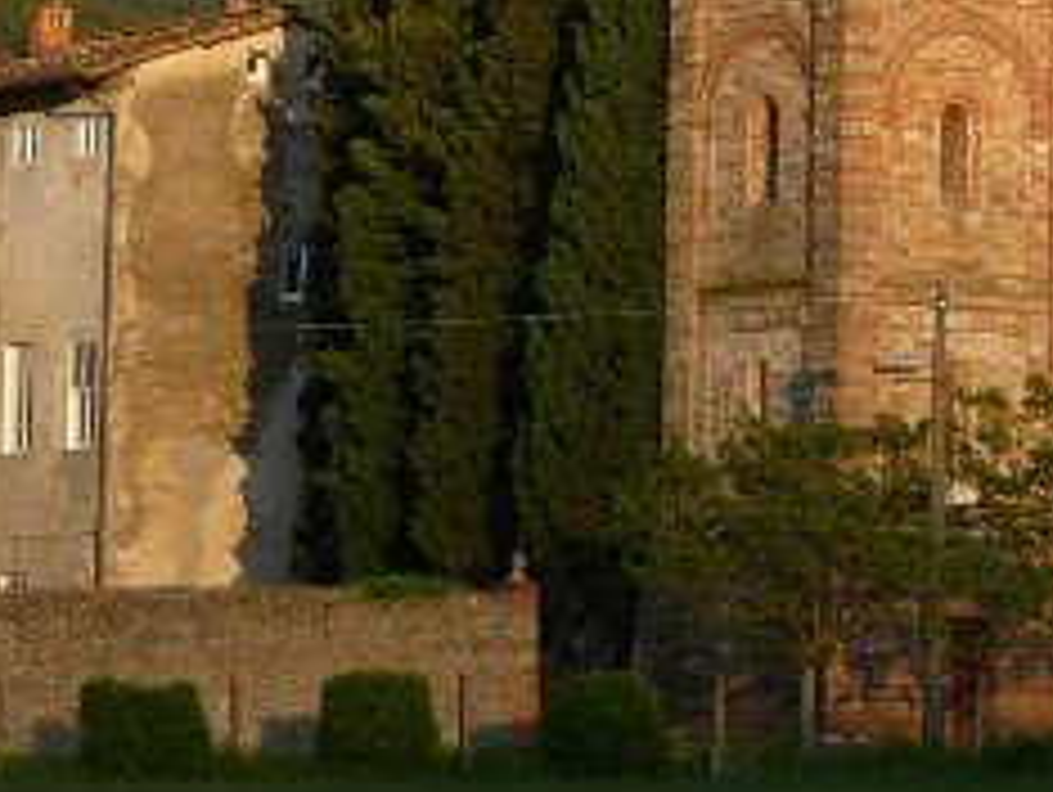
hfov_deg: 8.4
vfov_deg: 6.3
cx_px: 765
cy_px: -225
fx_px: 7156
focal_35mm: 235
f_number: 4.5
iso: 100
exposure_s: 1/320
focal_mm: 11.3
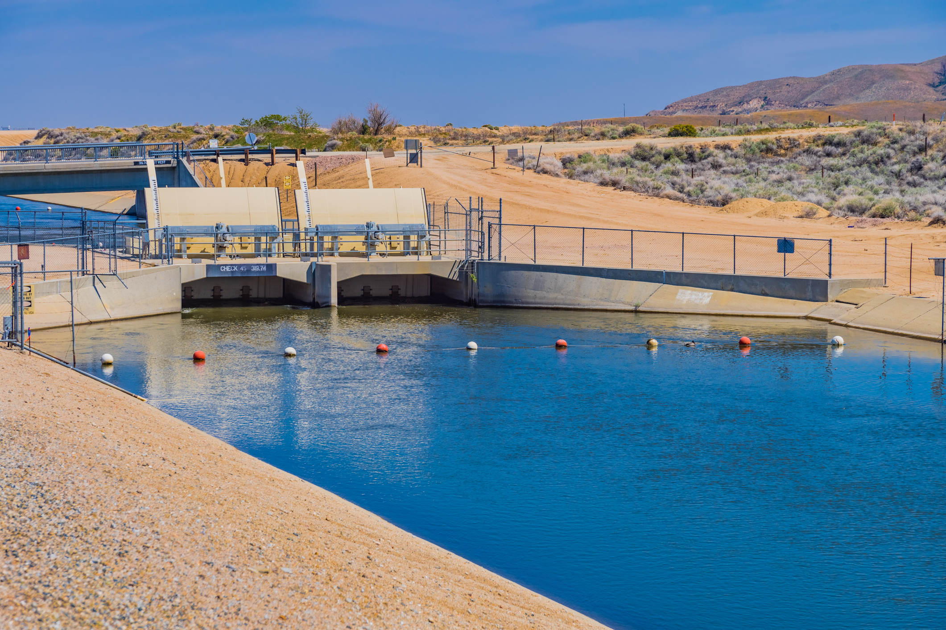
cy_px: 315
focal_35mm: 105
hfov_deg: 19.5
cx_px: 473
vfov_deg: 13.0
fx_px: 2759
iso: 100
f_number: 9
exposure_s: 1/250
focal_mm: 105
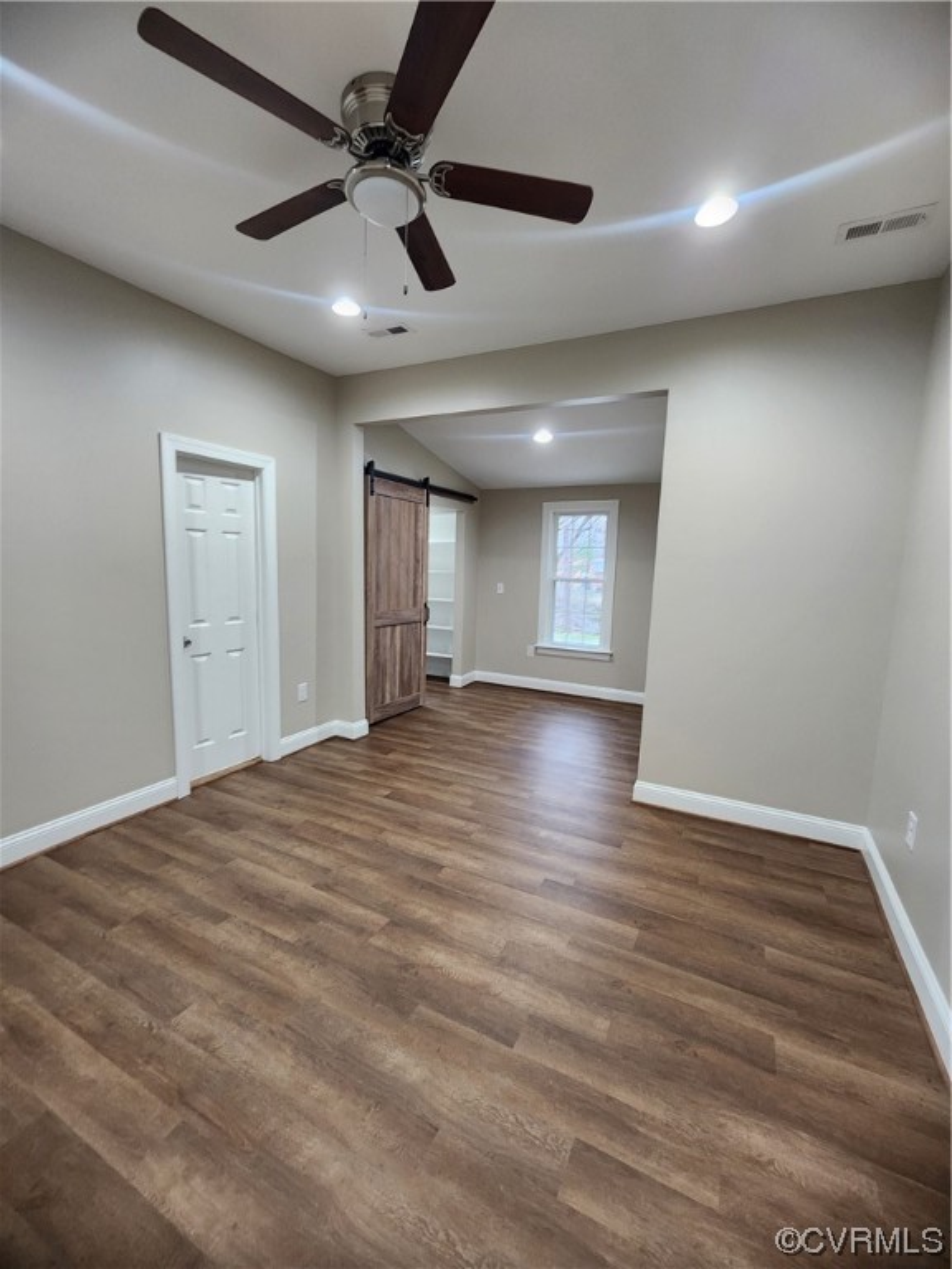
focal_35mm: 13
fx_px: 477
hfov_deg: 89.9
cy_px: 634
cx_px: 476
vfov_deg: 106.2
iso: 320
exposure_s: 1/30
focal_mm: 2.2
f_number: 2.2
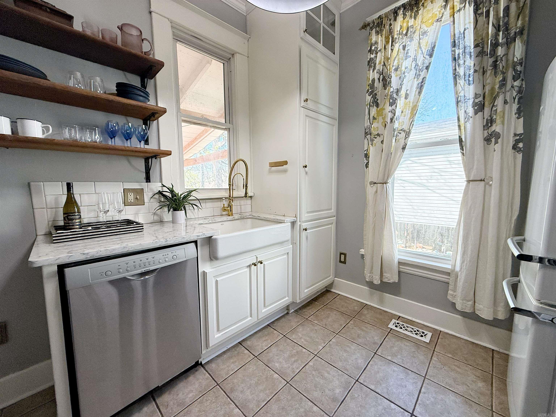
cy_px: 208
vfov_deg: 85.7
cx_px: 278
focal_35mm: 14
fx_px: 225
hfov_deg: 102.1
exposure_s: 1/120
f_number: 2.2
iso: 160
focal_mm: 2.22
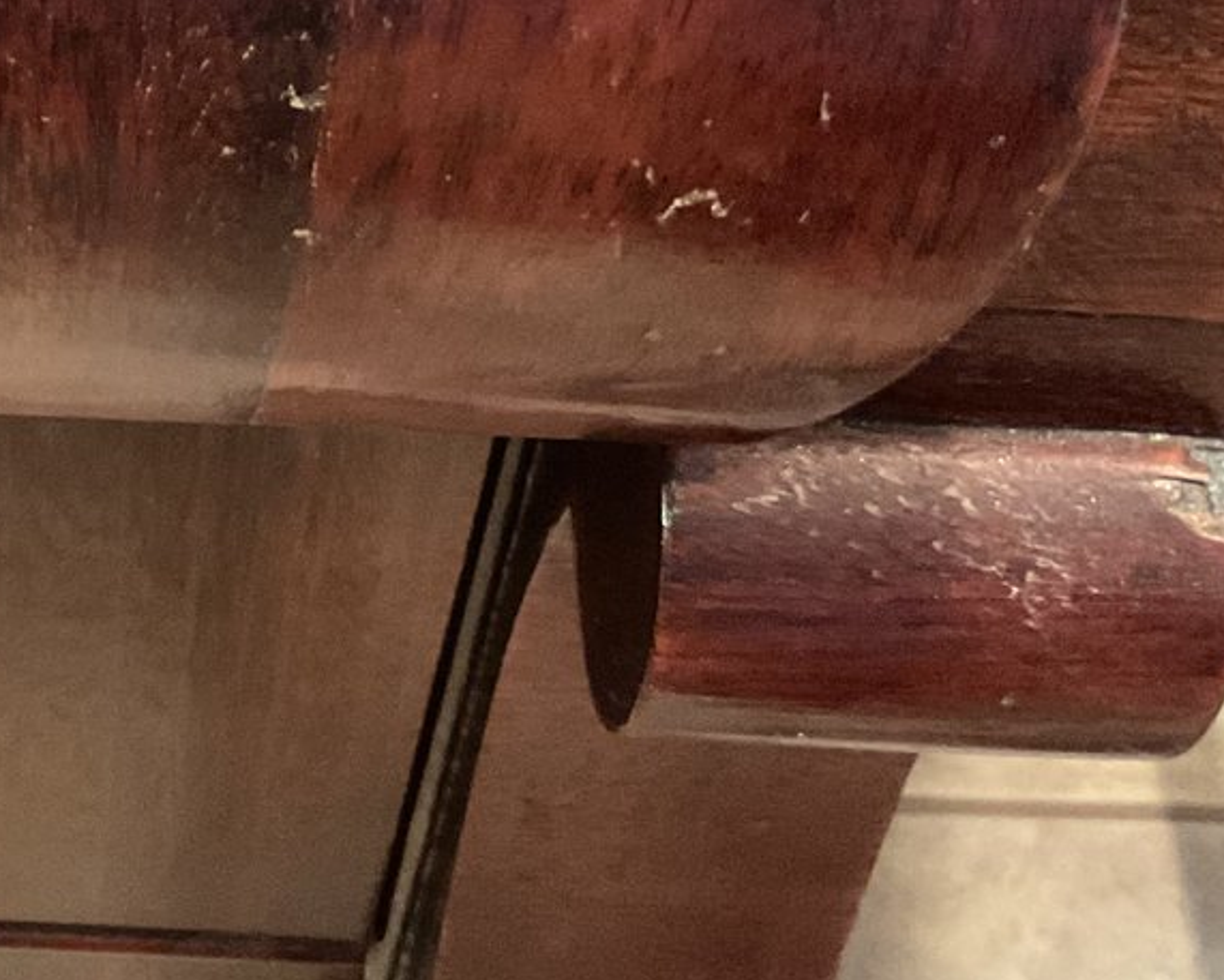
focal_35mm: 75
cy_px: 83
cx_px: -18
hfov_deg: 24.2
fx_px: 2717
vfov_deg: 20.0
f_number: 1.8
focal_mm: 3
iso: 500
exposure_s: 1/20
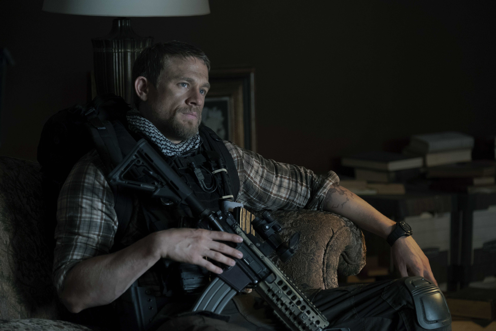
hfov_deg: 12.9
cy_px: 166
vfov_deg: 8.6
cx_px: 248
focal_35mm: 159
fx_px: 2190
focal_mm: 106
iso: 2500
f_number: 3.2
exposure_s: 1/30
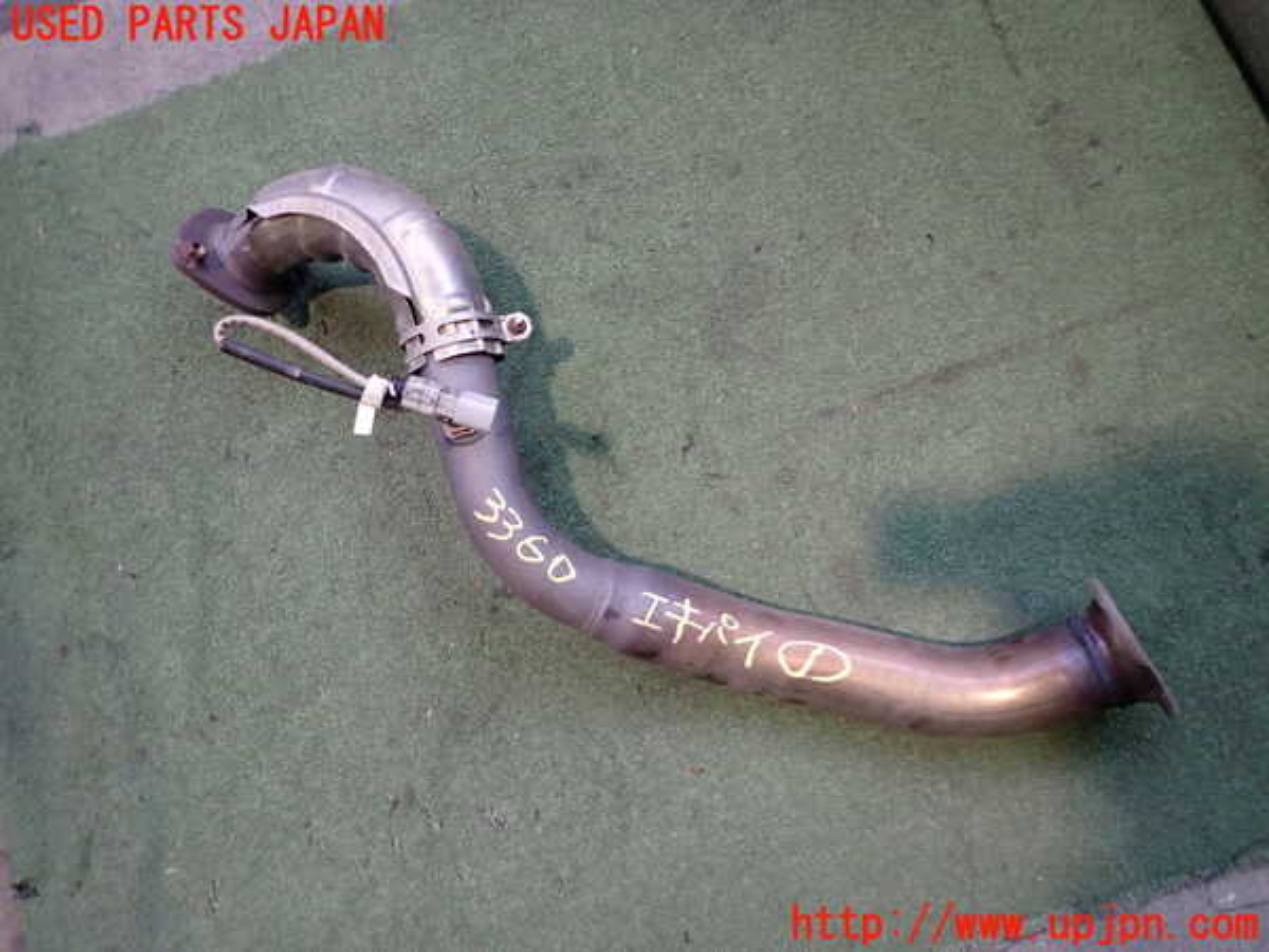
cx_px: 634
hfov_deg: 69.4
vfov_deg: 54.9
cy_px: 476
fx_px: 916
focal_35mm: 25
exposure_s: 1/40
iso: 250
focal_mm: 4.5
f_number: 2
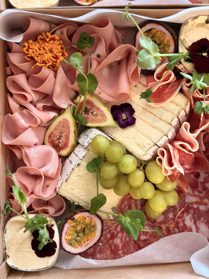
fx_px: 386
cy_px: 140
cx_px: 104
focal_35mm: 48
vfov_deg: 39.7
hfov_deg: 30.3
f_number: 1.78
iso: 250
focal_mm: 6.76
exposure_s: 1/33
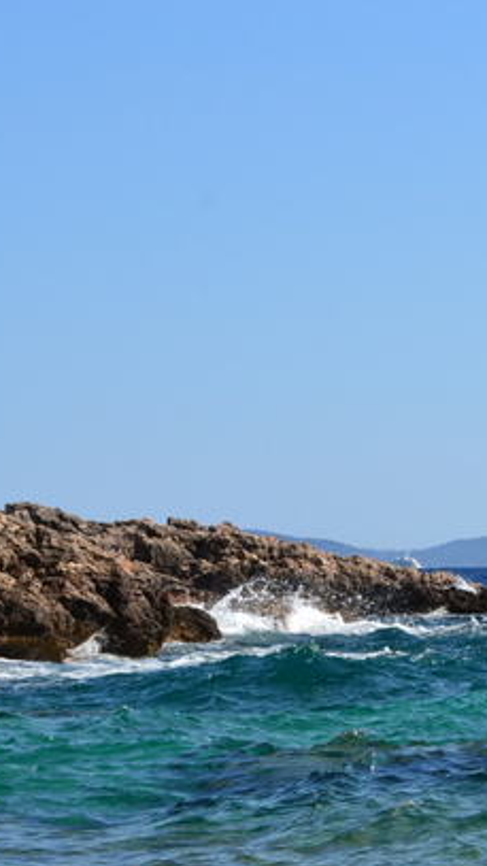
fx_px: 3903
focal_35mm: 170
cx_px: 753
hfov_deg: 7.0
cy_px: 564
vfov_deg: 12.6
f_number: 11
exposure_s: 1/400
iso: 400
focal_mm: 55
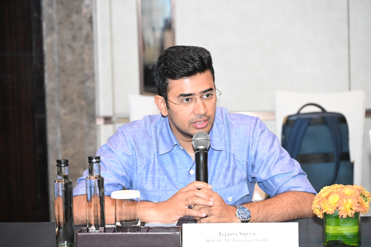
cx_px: 186
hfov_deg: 17.8
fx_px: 1185
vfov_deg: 11.9
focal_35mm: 115
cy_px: 124
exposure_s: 1/160
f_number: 4.5
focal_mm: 115
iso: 3200
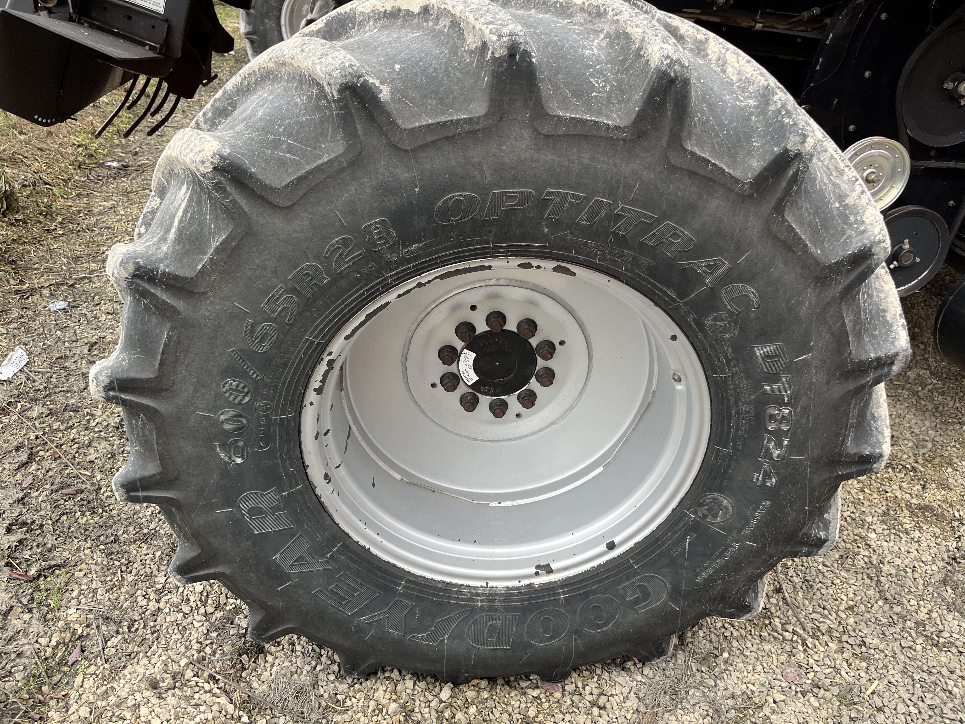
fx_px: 725
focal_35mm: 26
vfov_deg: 53.1
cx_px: 482
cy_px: 362
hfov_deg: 67.3
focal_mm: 5.1
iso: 80
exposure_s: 1/122
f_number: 1.6
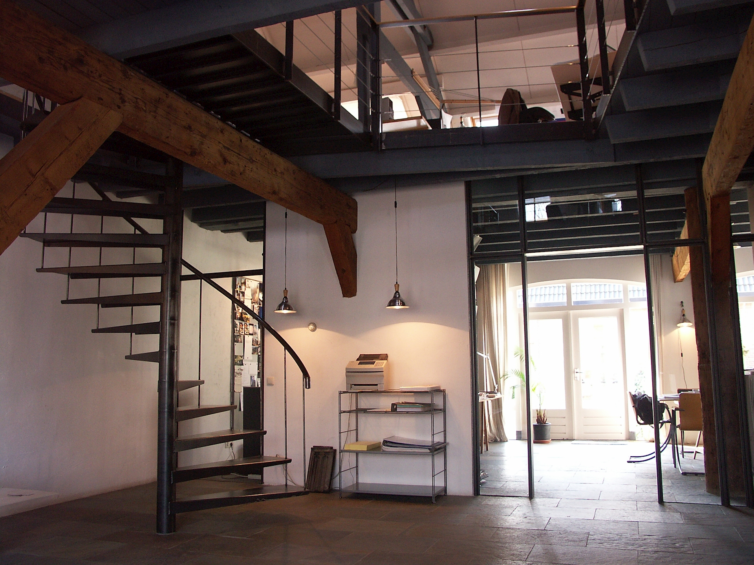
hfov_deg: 60.0
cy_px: 282
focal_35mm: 30
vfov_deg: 46.8
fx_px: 653
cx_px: 377
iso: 160
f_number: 2.8
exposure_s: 1/50
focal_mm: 7.82
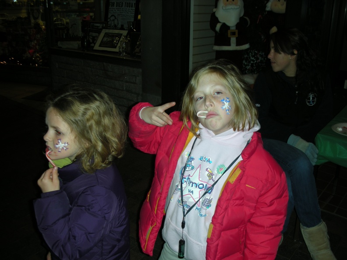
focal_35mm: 35
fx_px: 351
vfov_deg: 40.7
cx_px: 174
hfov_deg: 52.6
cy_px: 130
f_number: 2.8
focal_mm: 5.8
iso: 50
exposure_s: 1/60
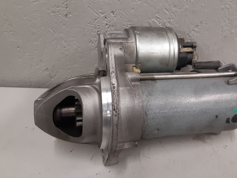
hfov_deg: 49.7
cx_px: 145
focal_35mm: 37
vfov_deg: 38.6
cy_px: 75
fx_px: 253
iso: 160
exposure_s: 1/50
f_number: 1.7
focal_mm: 3.93
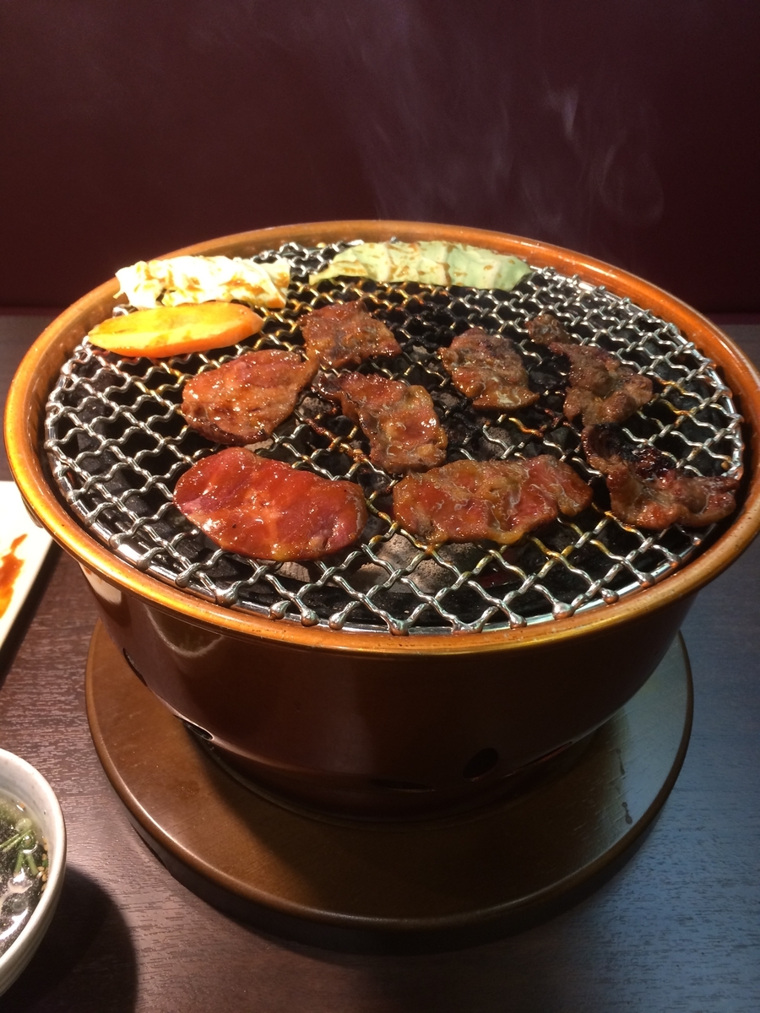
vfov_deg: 61.7
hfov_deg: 48.2
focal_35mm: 29
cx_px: 380
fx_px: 849
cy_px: 506
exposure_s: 1/30
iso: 100
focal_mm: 4.15
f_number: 2.2
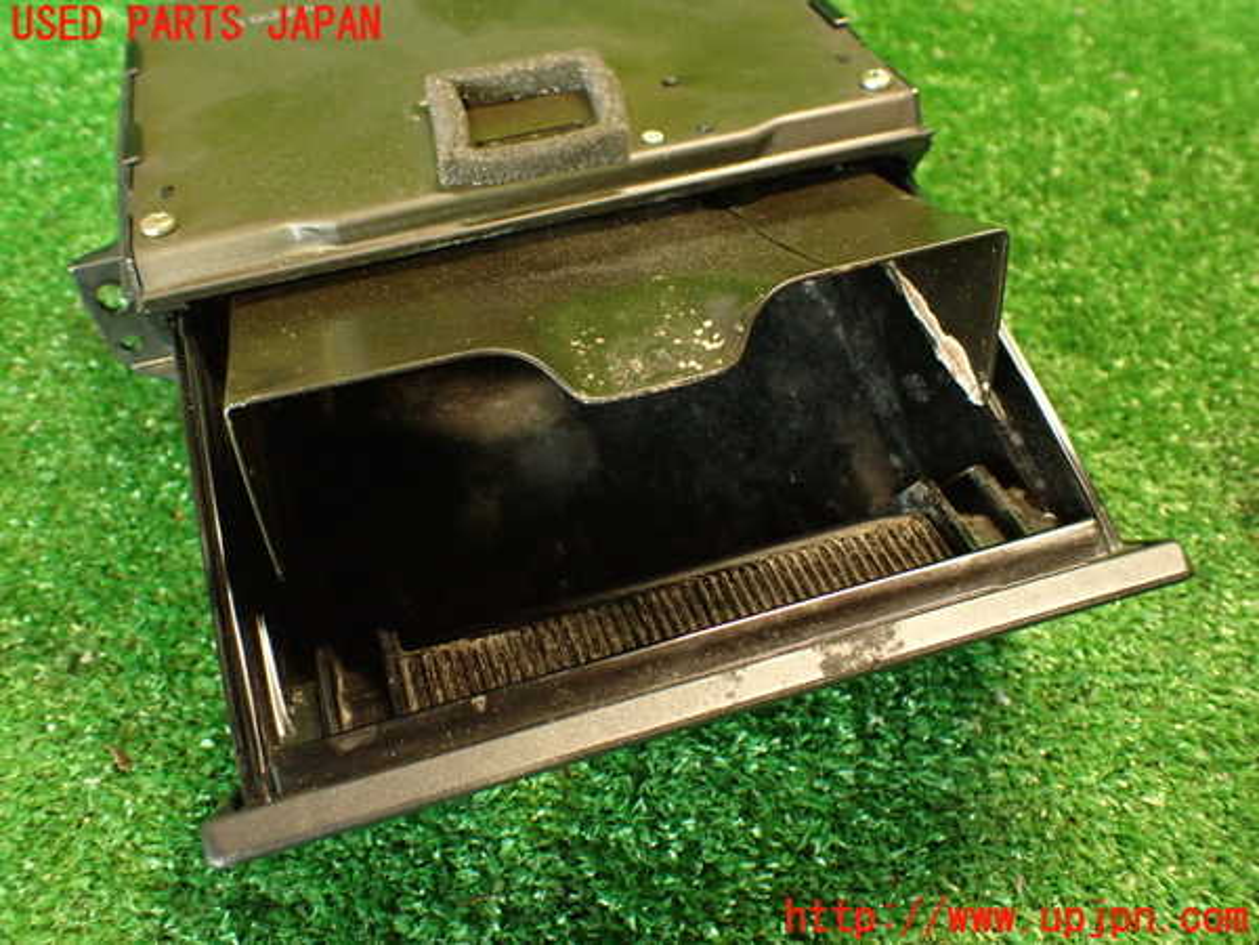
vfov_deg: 44.2
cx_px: 630
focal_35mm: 32
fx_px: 1164
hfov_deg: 56.8
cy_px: 472
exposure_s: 1/30
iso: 800
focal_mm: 5.79
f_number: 2.4
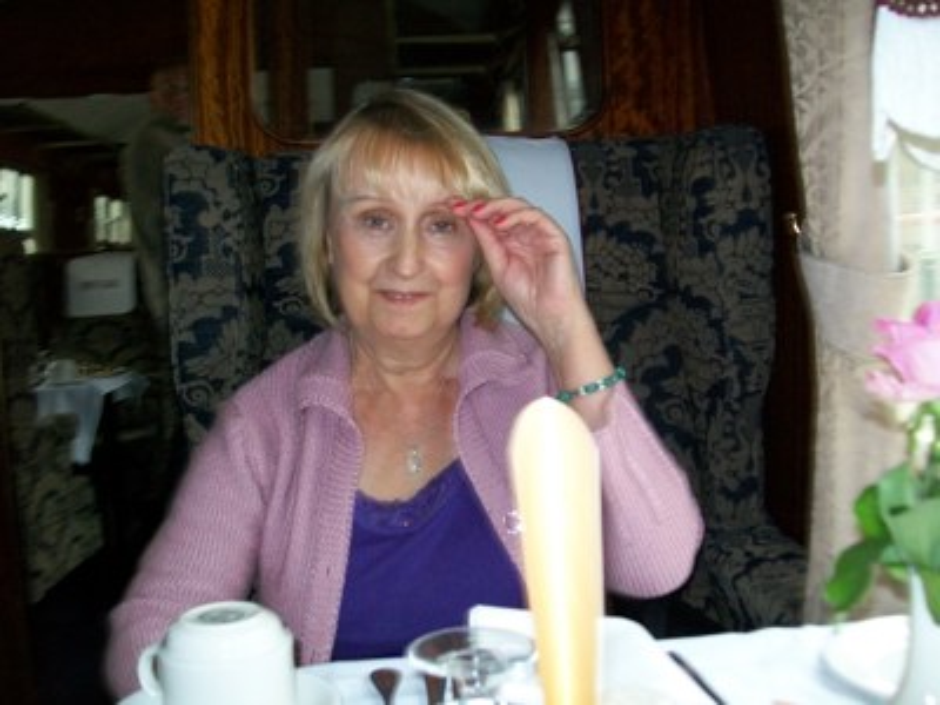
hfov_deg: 51.4
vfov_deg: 39.7
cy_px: 352
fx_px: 978
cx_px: 470
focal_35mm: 36
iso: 160
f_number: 2.7
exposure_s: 1/60
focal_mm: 6
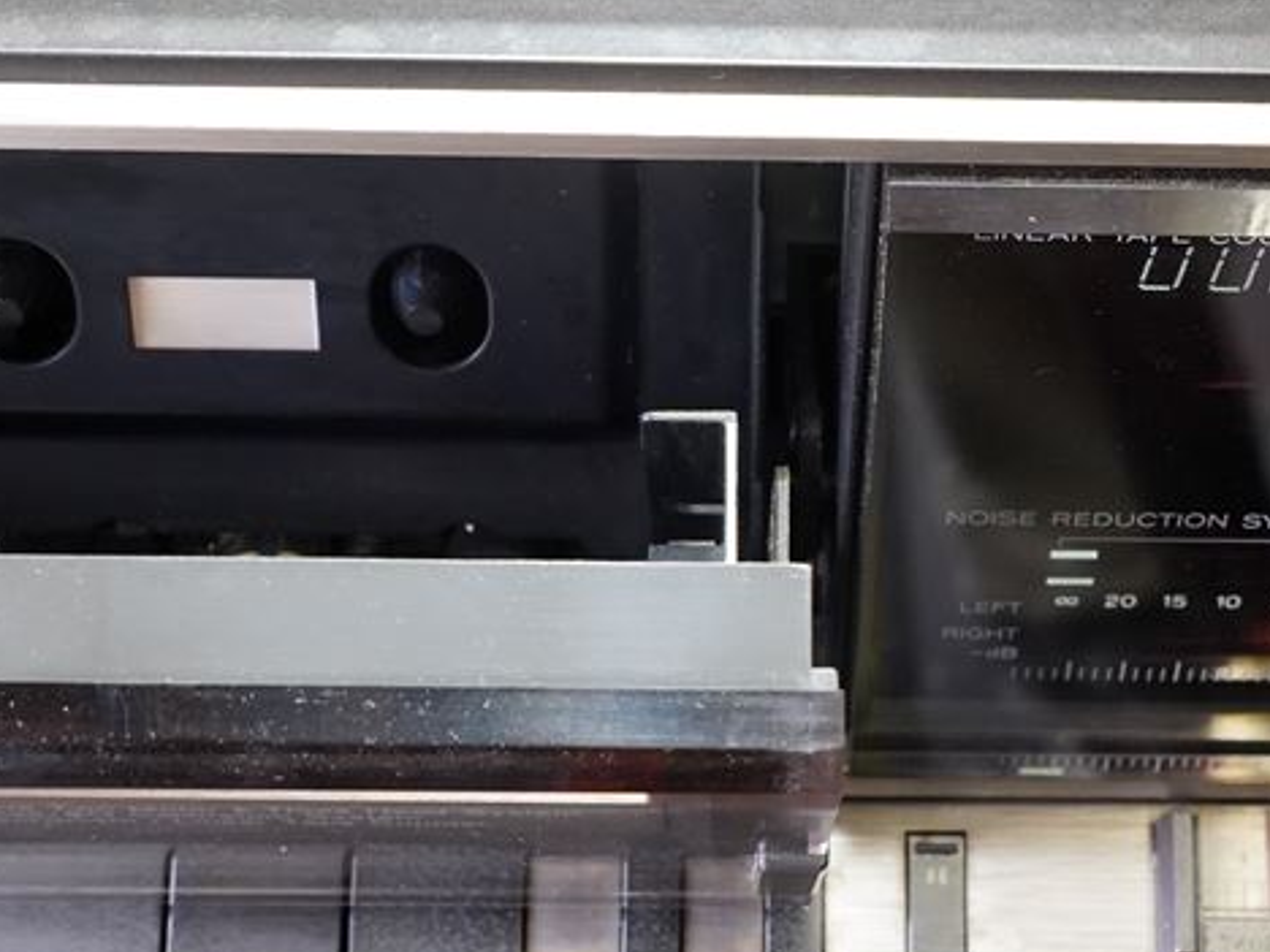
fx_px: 2531
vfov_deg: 21.3
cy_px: 587
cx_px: 809
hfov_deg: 28.0
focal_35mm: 69
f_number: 10
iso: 3200
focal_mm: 28
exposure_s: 1/60
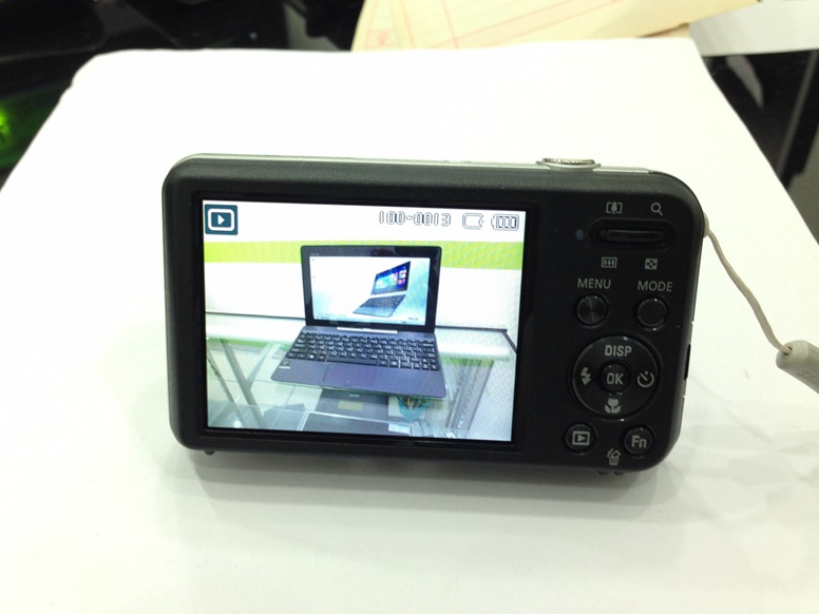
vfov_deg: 41.8
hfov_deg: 53.9
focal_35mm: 34
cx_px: 398
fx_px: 804
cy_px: 302
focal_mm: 4.12
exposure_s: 1/20
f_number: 2.4
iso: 64
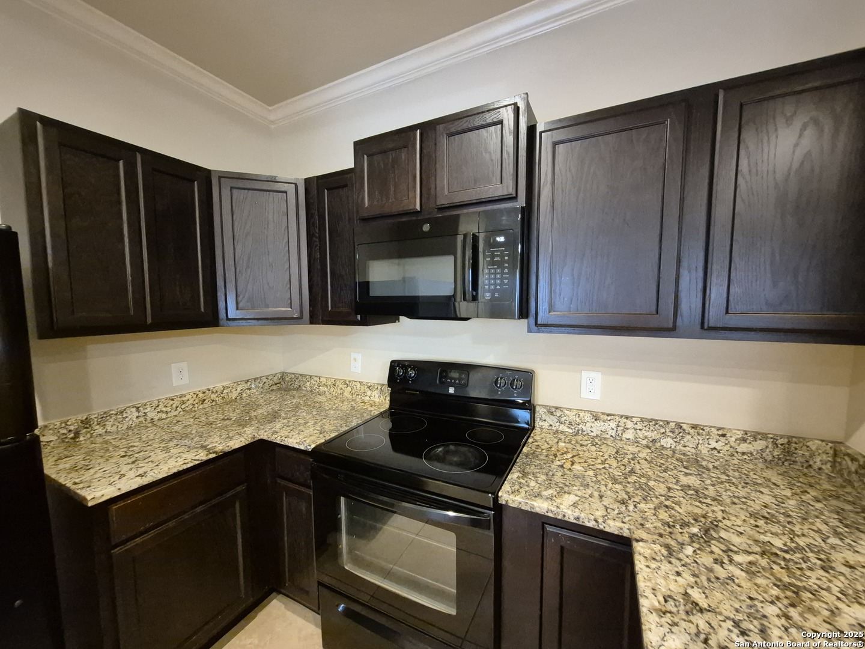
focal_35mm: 13
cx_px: 432
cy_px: 324
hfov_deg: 106.2
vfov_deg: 89.9
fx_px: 325
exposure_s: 1/60
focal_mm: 1.74
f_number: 2.2
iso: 1600
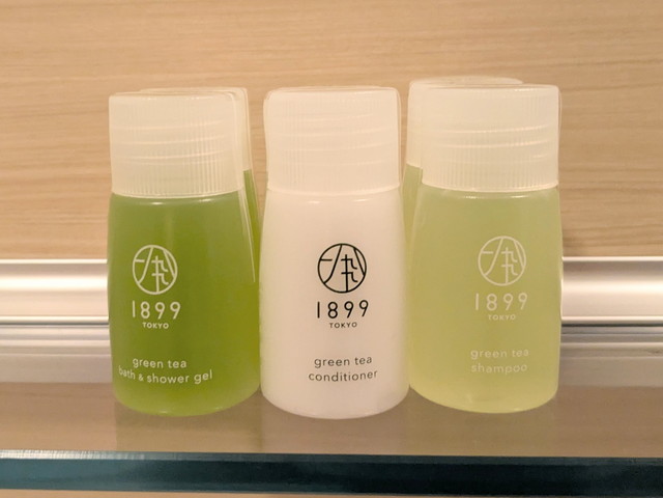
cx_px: 332
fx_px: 517
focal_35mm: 27
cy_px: 249
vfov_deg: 51.4
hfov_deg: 65.3
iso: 682
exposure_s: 1/120
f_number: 1.73
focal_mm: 4.38
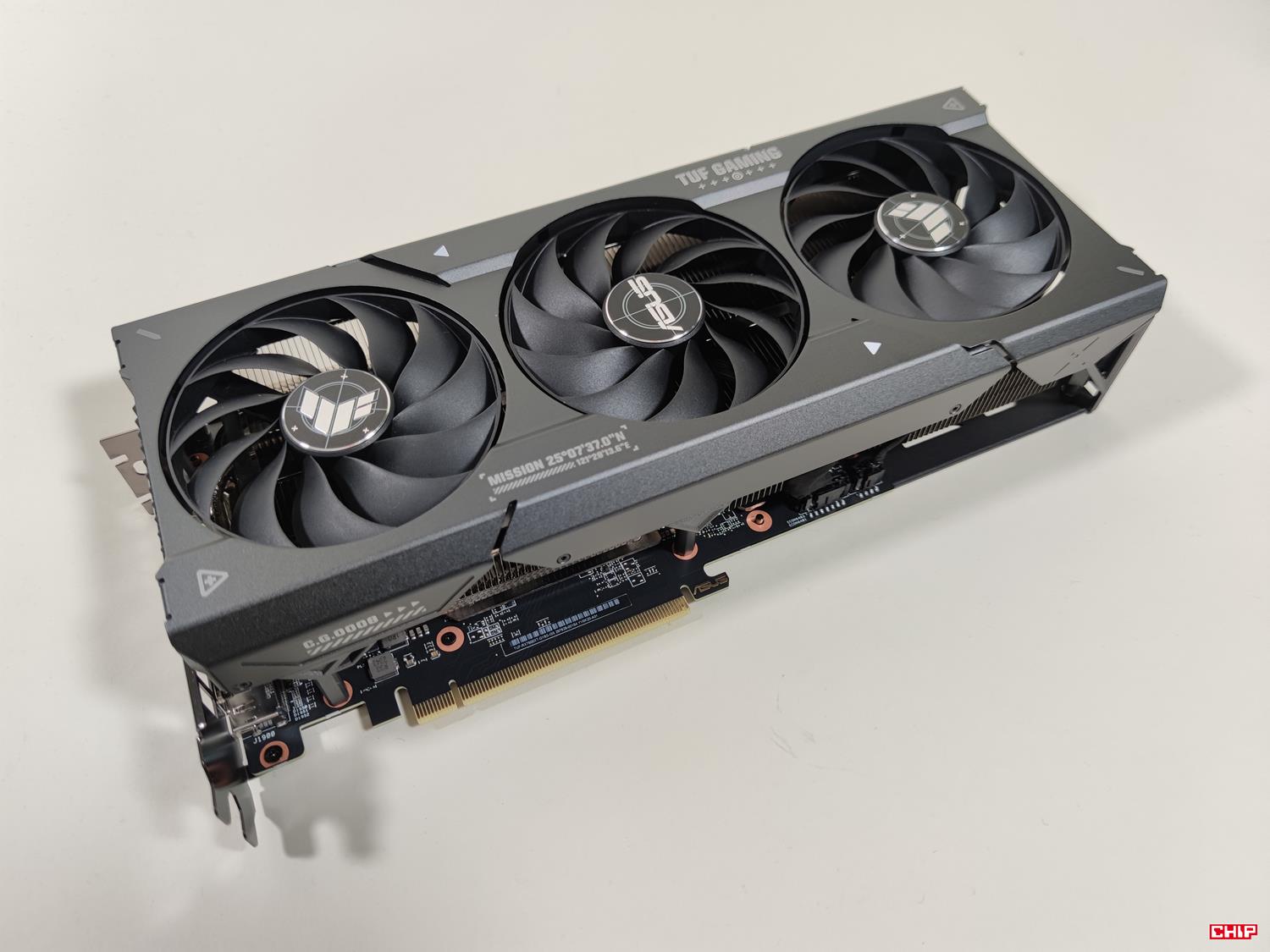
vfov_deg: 54.9
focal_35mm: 25
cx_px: 635
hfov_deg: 69.4
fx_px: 917
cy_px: 476
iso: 82
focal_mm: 6.78
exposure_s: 1/100
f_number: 1.85
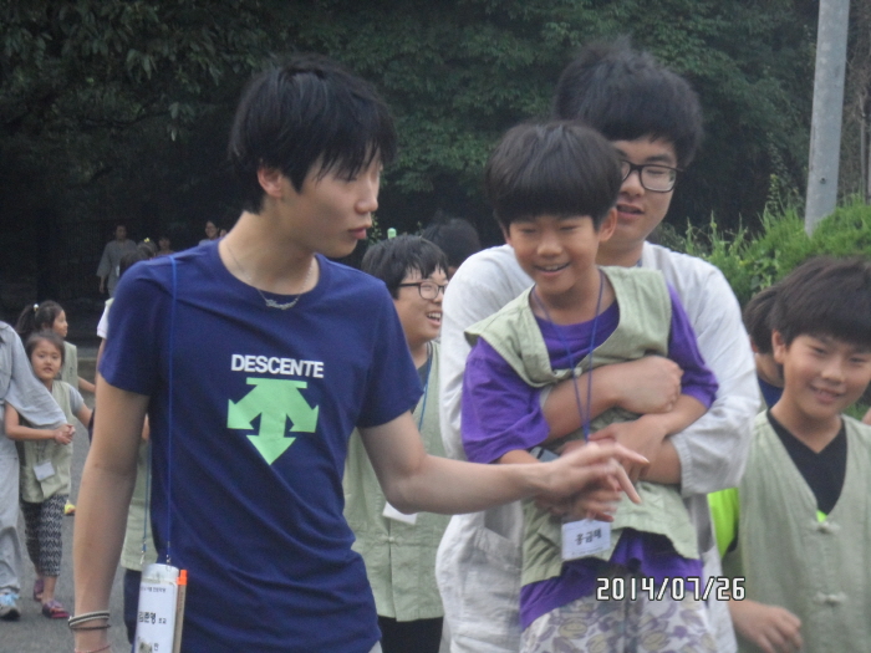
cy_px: 326
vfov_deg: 11.4
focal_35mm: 130
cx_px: 436
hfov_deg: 15.2
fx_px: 3271
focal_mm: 24.5
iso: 400
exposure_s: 1/60
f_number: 5.9
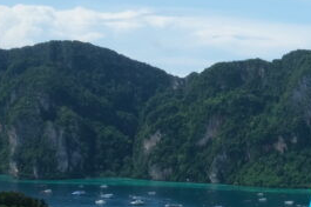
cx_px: 475
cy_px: 206
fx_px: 1035
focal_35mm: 120
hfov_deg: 15.6
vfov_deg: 11.3
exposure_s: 1/42
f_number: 22
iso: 160
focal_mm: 20.5
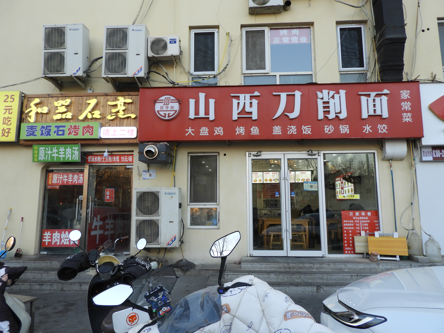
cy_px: 166
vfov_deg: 56.8
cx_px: 222
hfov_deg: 71.6
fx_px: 308
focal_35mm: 24
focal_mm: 4.3
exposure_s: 1/100
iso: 100
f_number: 3.3
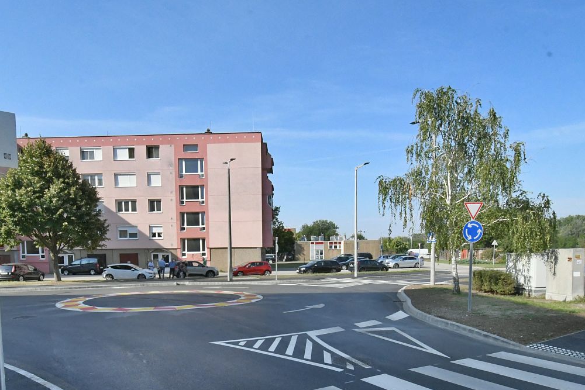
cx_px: 280
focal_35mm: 24
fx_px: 390
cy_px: 274
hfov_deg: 73.7
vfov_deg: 51.7
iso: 5000
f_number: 18
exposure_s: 1/1250
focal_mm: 10
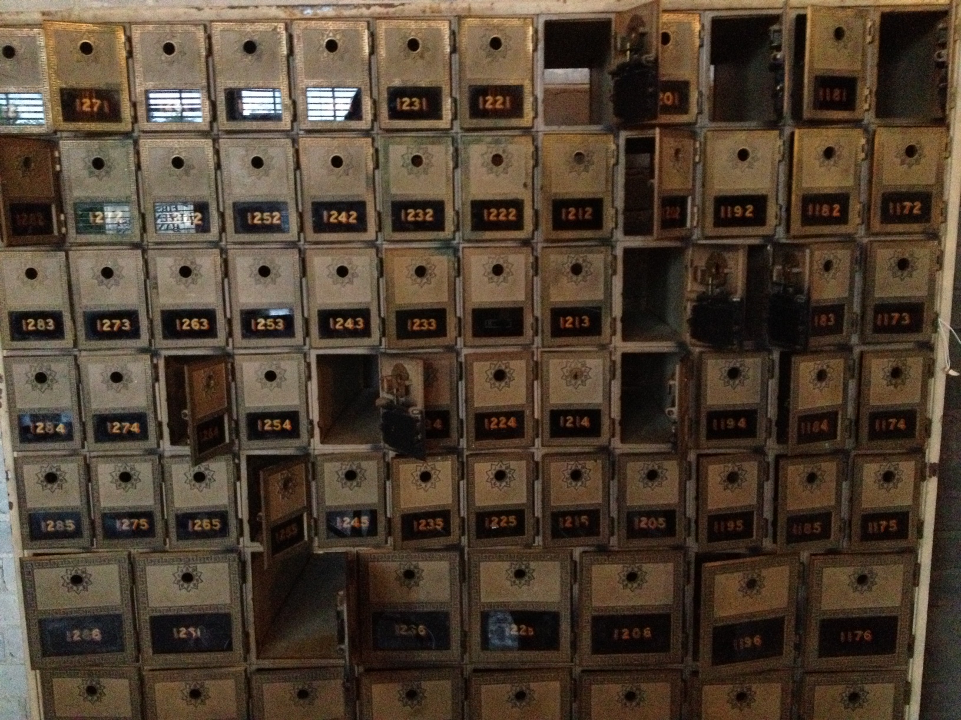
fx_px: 972
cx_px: 480
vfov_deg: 40.7
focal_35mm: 35
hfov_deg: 52.6
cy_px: 360
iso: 800
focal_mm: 4.28
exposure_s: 1/15
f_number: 2.4
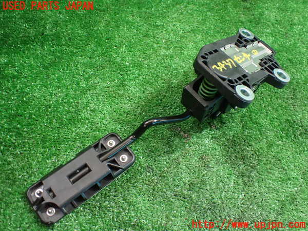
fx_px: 267
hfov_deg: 60.0
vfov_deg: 46.8
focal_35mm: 30
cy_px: 116
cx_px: 154
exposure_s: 1/60
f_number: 2.3
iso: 800
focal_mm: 5.4
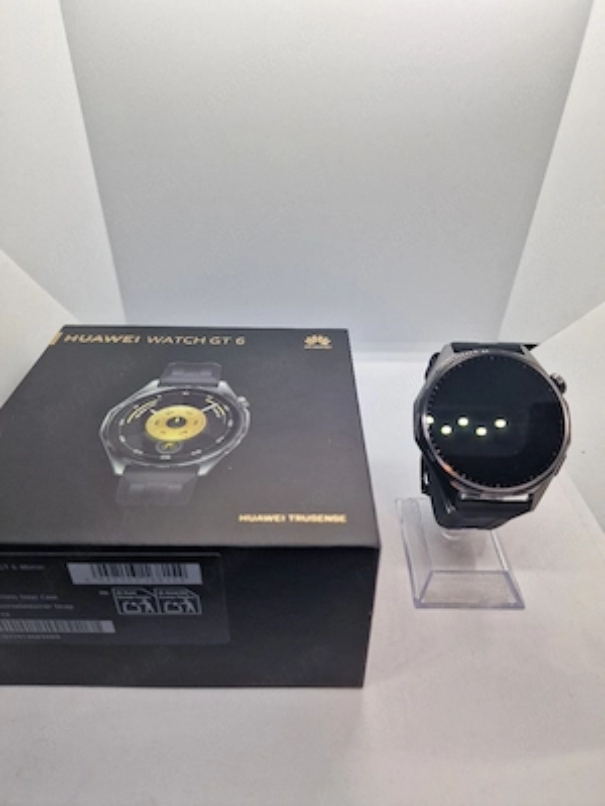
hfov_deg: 58.9
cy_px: 403
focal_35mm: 23
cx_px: 302
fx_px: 536
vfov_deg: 73.9
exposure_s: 1/100
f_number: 1.8
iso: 50
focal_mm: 6.4
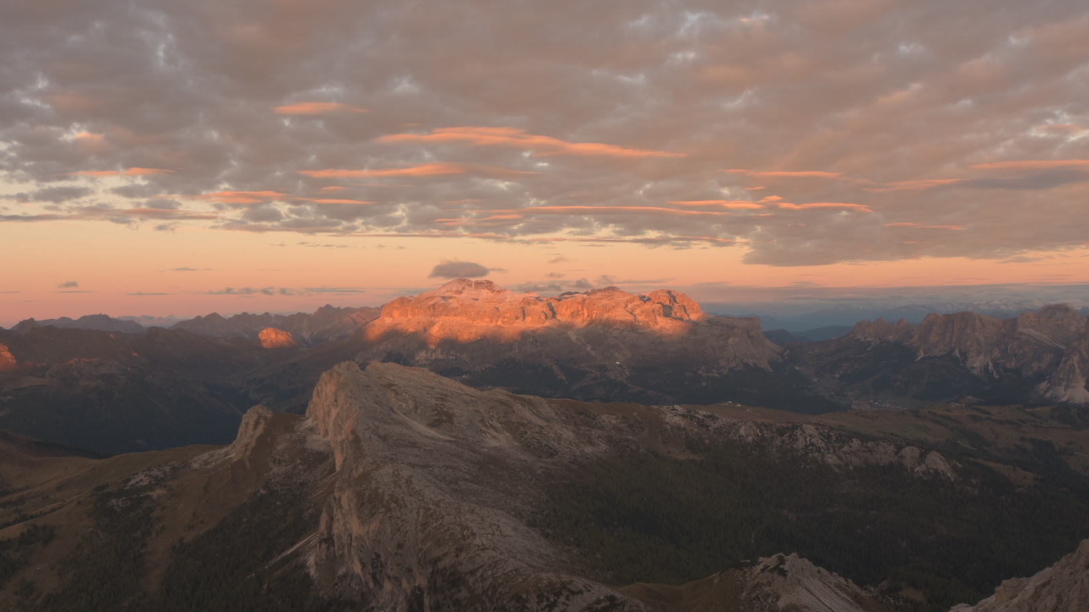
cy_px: 302
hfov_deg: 52.8
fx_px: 1097
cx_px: 547
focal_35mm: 38
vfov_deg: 31.2
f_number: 11
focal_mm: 24
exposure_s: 1/15
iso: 200
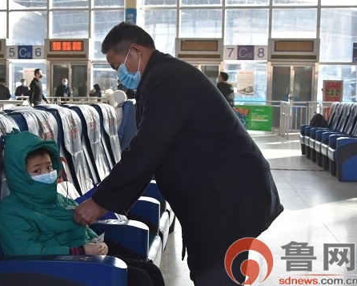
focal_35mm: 52
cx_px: 152
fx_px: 550
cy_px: 144
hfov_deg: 35.9
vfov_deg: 29.1
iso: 800
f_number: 7.1
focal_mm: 30
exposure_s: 1/200
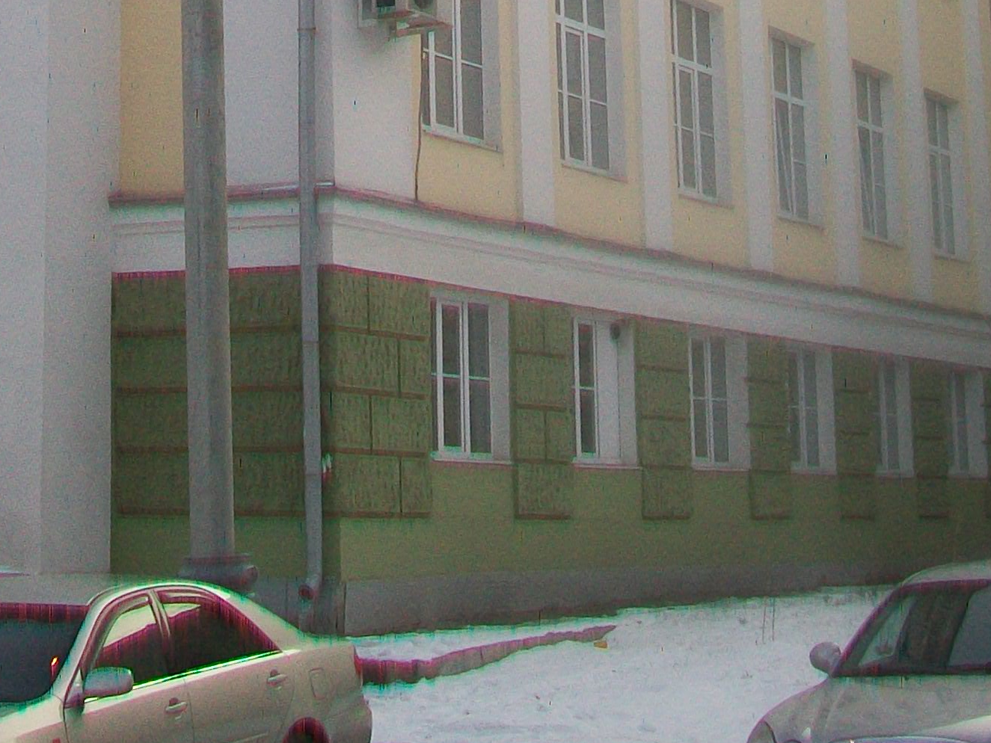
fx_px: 2691
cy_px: -244
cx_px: 115
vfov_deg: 15.0
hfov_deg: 20.5
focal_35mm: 94
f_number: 2.7
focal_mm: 6.1
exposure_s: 1/200
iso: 64
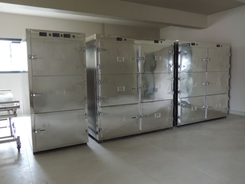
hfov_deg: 60.0
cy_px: 92
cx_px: 122
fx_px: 212
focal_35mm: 30
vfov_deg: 46.8
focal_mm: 5.3
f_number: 3.1
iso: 800
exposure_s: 1/6
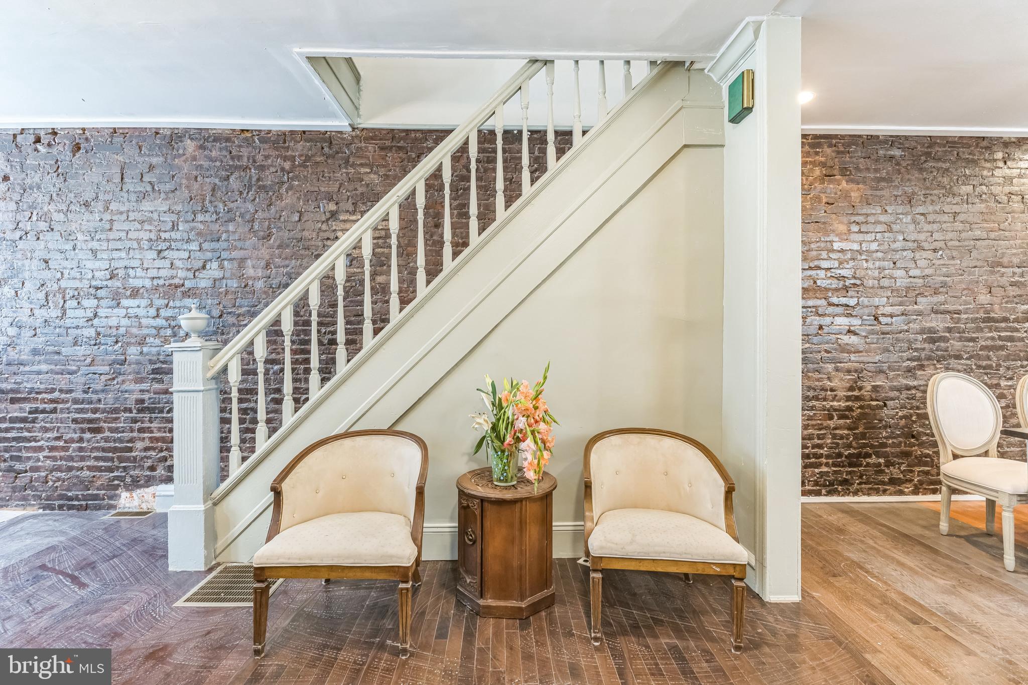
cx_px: 514
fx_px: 471
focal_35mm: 16
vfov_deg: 72.0
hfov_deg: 95.0
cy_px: 342
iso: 640
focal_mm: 16.5
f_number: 5.6
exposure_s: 1/15
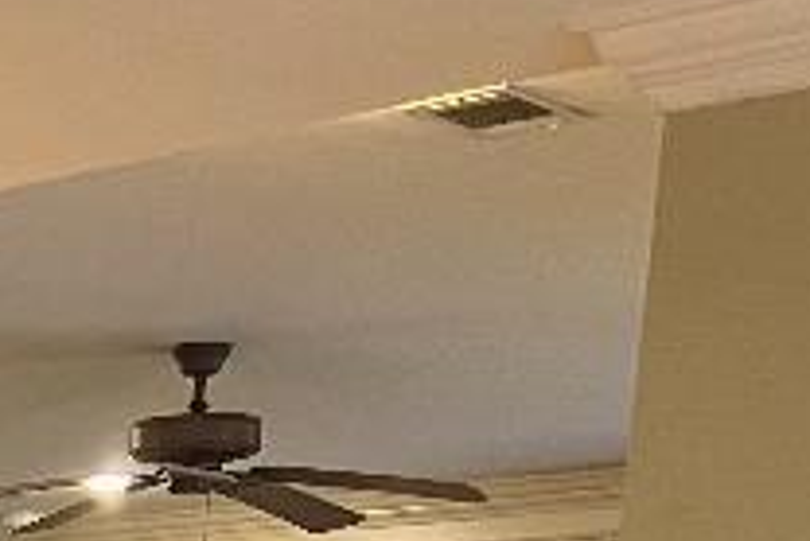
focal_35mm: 133
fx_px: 2994
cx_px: -907
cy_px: 1432
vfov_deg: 9.0
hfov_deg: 13.0
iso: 400
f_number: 1.5
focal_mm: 5.7
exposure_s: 1/60
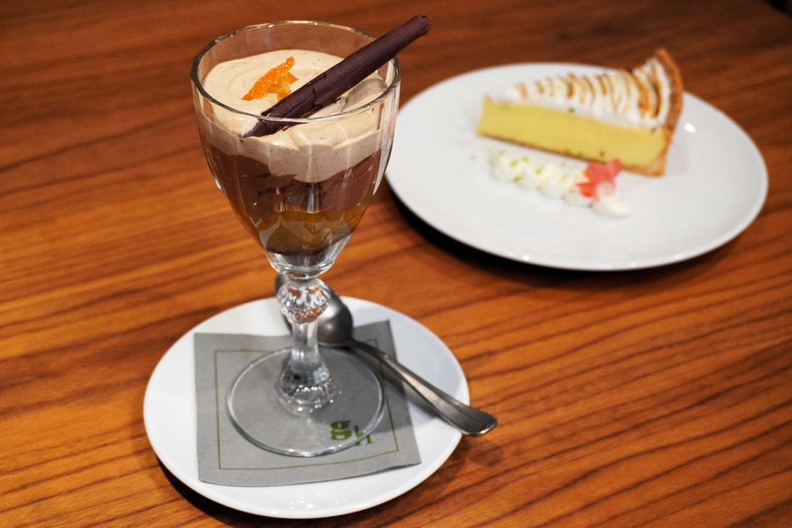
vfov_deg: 24.4
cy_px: 264
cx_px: 396
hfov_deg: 35.9
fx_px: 1221
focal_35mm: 56
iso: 1600
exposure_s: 1/160
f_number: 5.6
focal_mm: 37
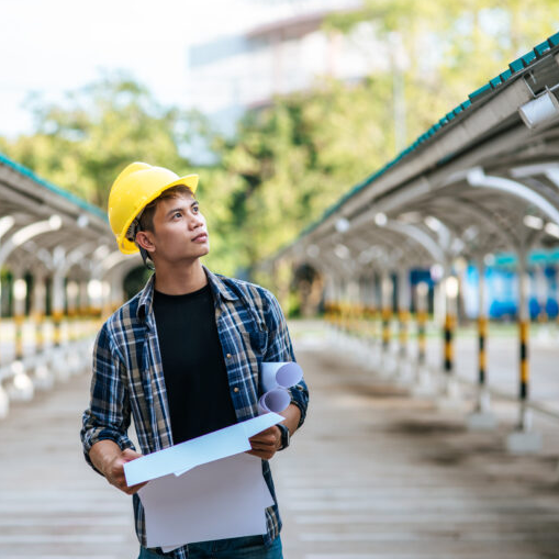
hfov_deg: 15.9
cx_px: 174
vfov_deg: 16.0
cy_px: 278
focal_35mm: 109
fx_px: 1991
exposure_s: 1/200
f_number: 2
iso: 100
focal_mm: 85
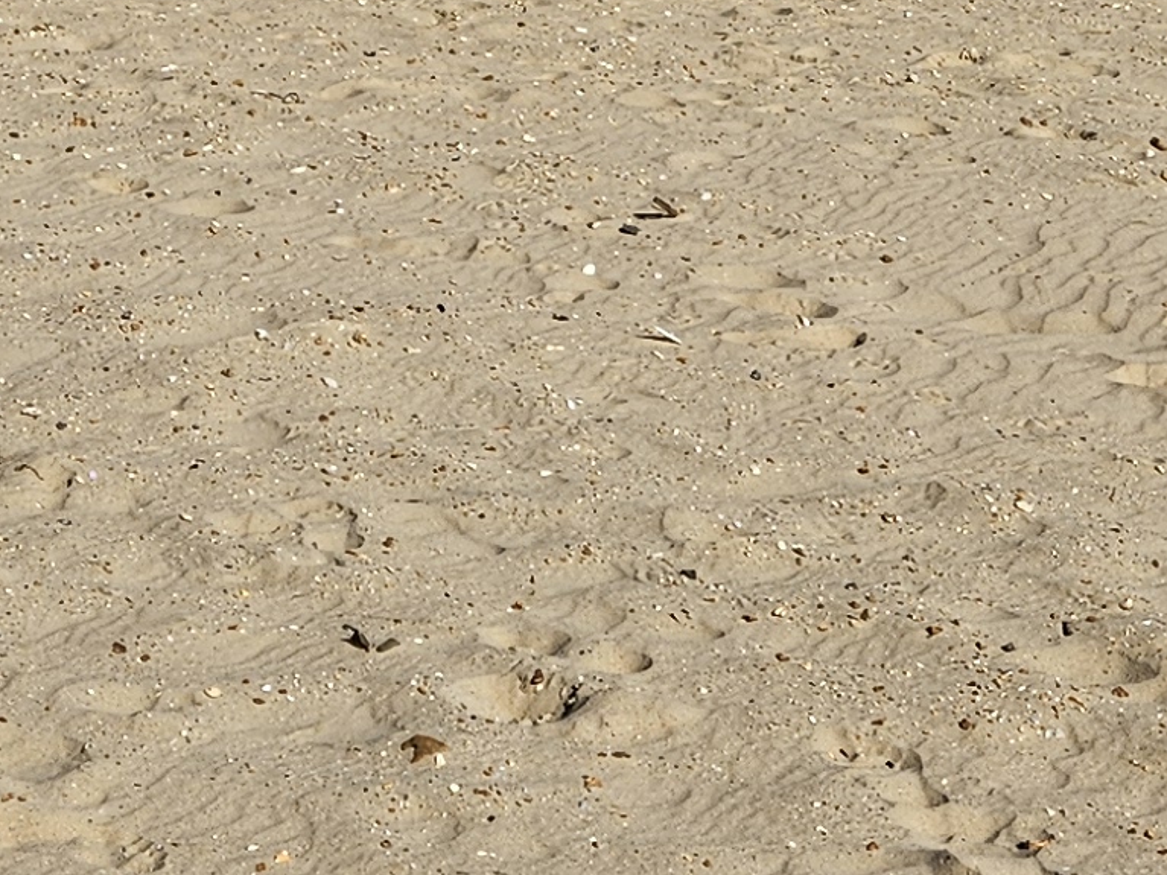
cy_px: -610
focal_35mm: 120
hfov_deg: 16.2
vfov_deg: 11.6
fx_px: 4045
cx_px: 134
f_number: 1.8
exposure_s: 1/3903
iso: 25
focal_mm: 5.4
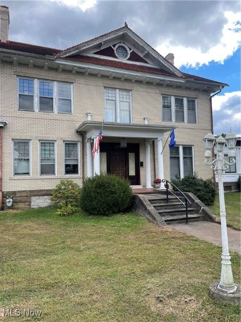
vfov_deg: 67.3
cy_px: 161
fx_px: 241
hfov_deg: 53.0
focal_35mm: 26
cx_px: 120
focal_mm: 5.1
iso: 32
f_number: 1.6
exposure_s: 1/1030
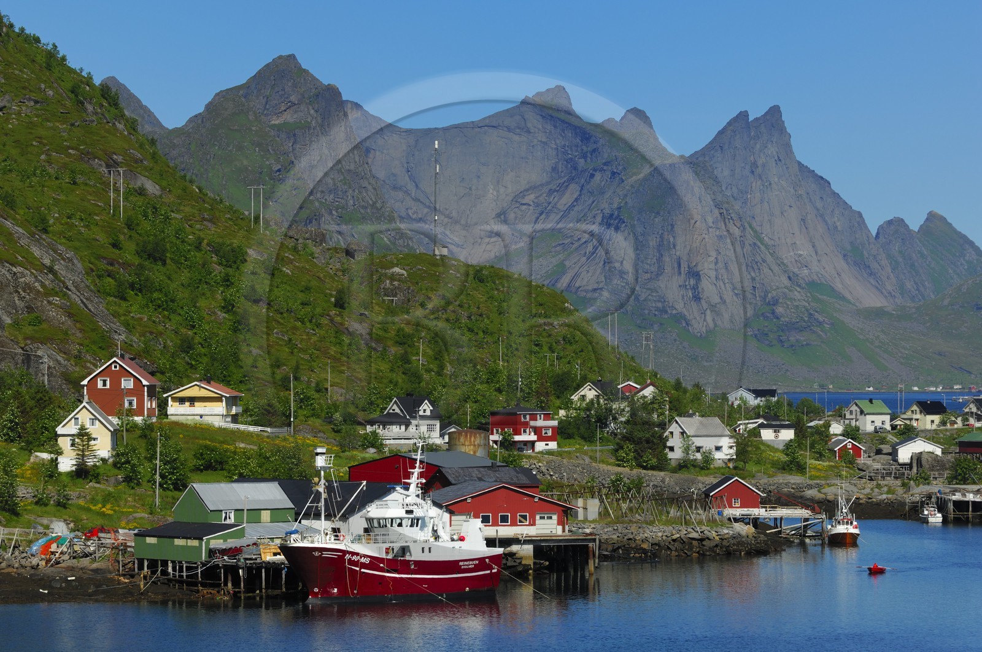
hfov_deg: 15.2
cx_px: 491
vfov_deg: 10.1
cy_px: 326
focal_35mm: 135
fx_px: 3677
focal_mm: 90
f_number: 9
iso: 100
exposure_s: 1/320
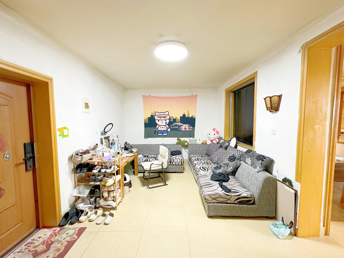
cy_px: 129
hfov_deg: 102.1
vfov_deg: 85.7
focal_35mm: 14
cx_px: 172
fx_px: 139
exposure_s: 1/50
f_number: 2.2
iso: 400
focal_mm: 2.22
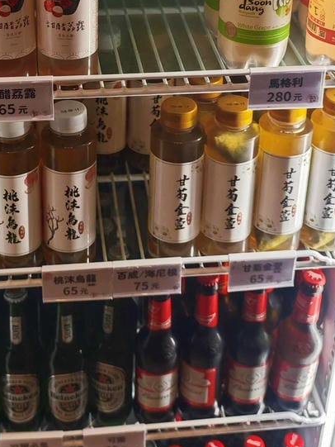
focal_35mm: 68
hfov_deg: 21.6
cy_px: 88
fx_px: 877
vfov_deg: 28.0
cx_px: 154
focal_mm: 8.72
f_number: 2
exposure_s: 1/121
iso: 320
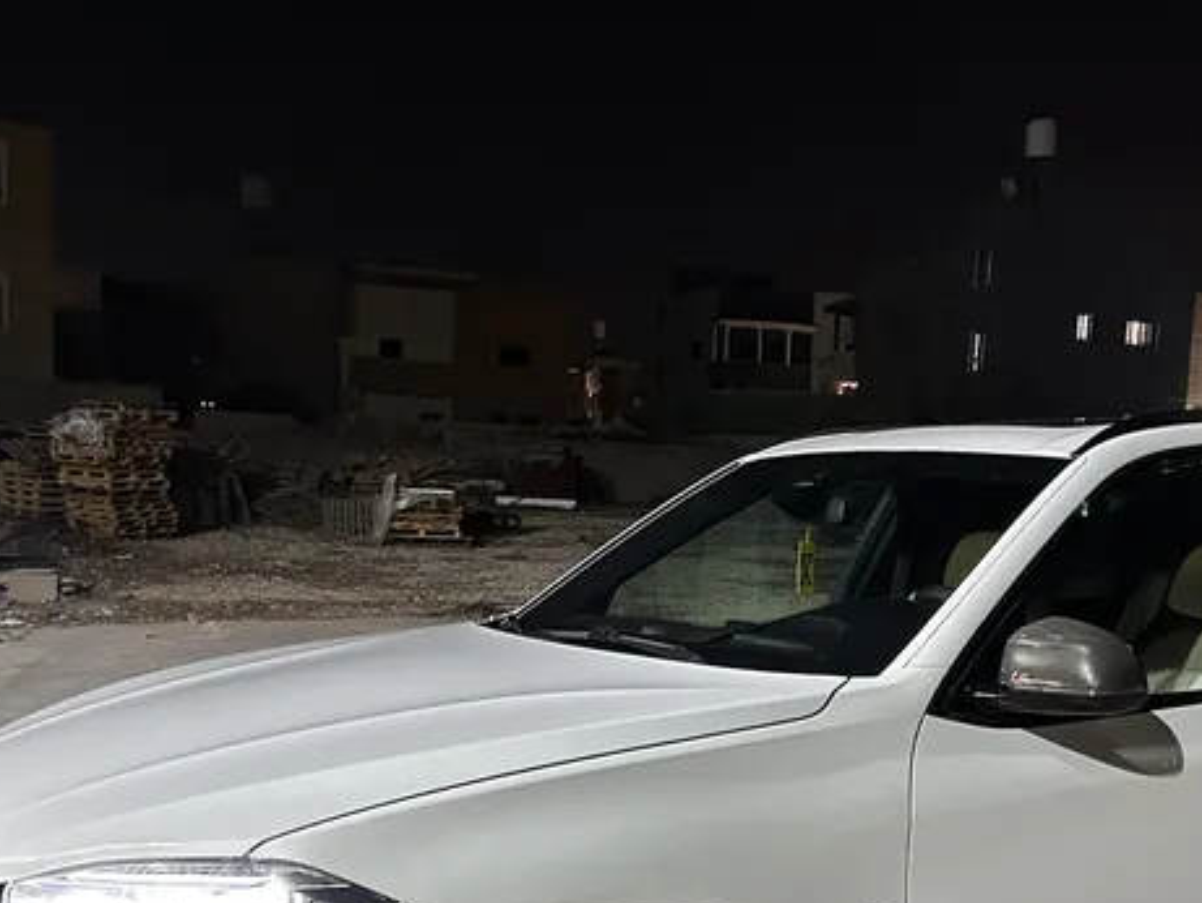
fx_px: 1737
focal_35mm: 50
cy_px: 710
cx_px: 667
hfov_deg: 38.1
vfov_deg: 28.6
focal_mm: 6.86
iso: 640
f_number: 1.78
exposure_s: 1/33
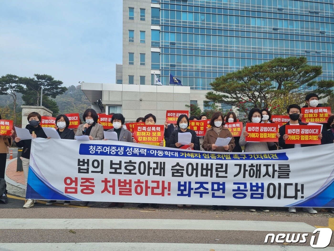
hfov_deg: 67.3
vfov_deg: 53.1
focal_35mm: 26
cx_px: 167
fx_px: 251
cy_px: 126
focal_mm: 5.4
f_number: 1.8
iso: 50
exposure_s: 1/1780
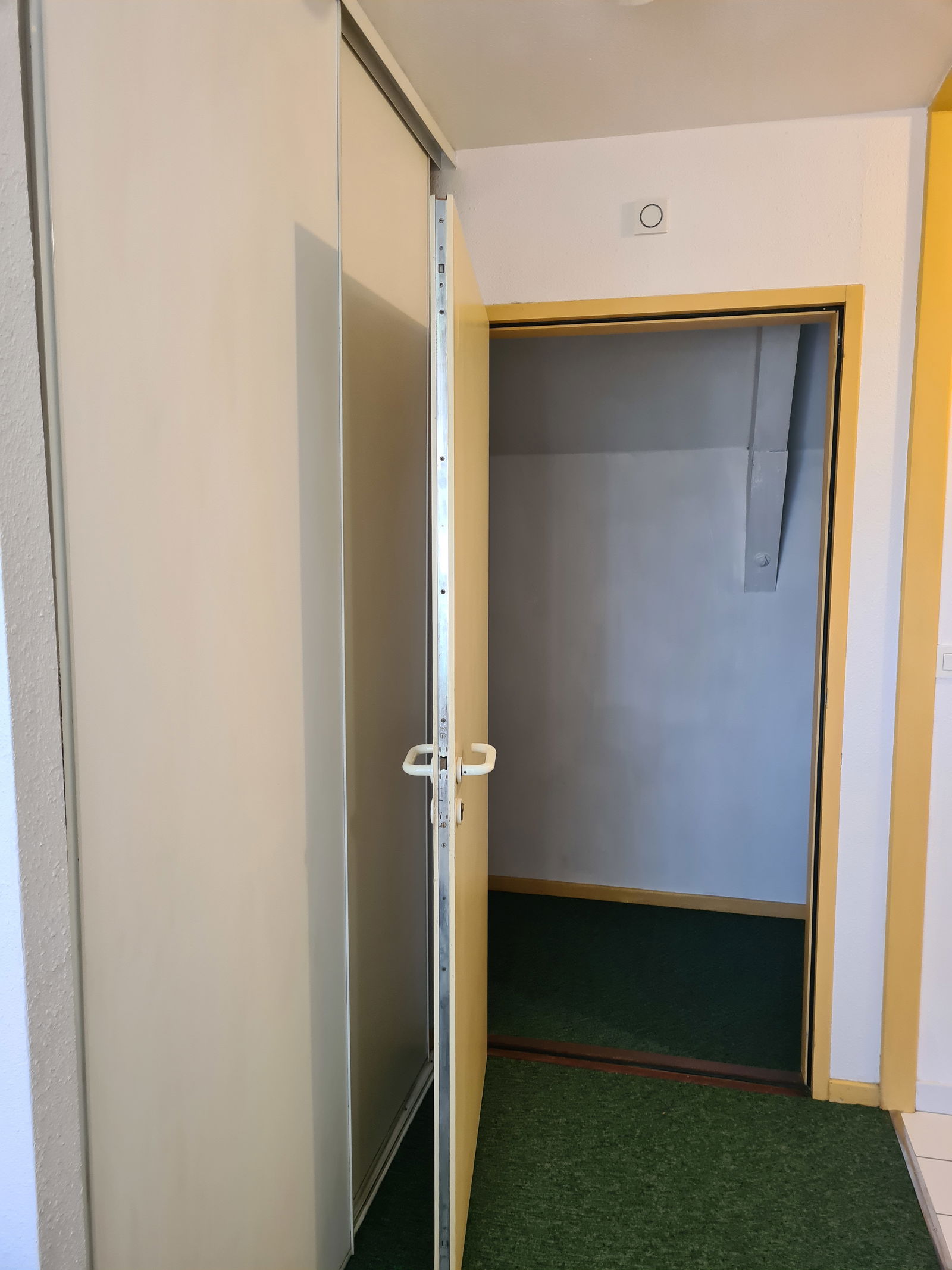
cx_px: 476
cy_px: 635
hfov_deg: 53.1
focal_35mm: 26
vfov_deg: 67.3
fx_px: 953
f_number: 1.8
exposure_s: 1/50
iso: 200
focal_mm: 5.4
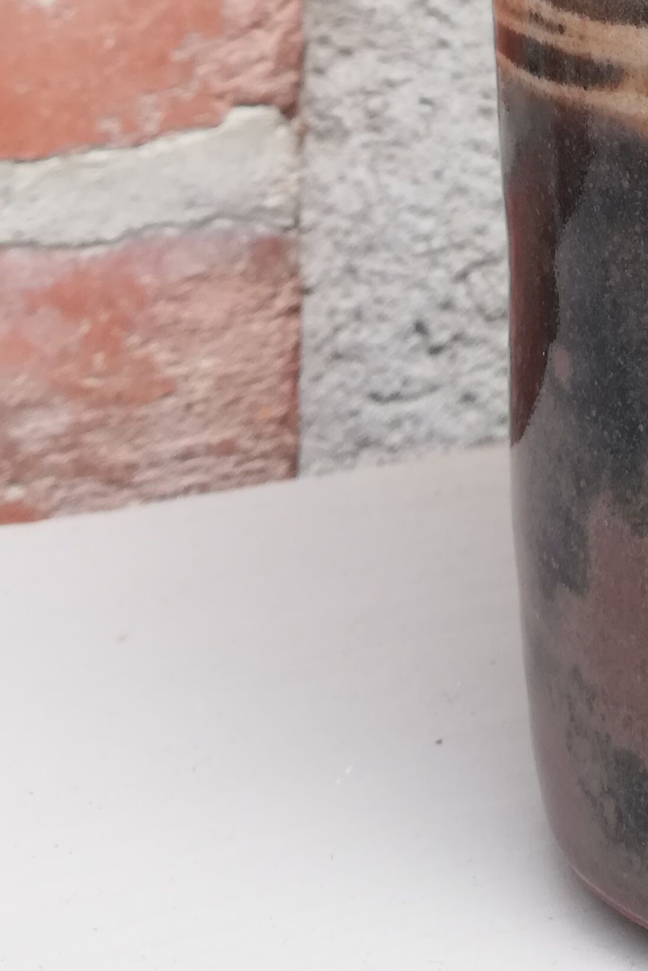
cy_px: -223
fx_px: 2133
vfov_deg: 23.3
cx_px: 901
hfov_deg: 16.1
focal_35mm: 79
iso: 50
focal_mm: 3.81
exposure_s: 1/281
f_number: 2.2
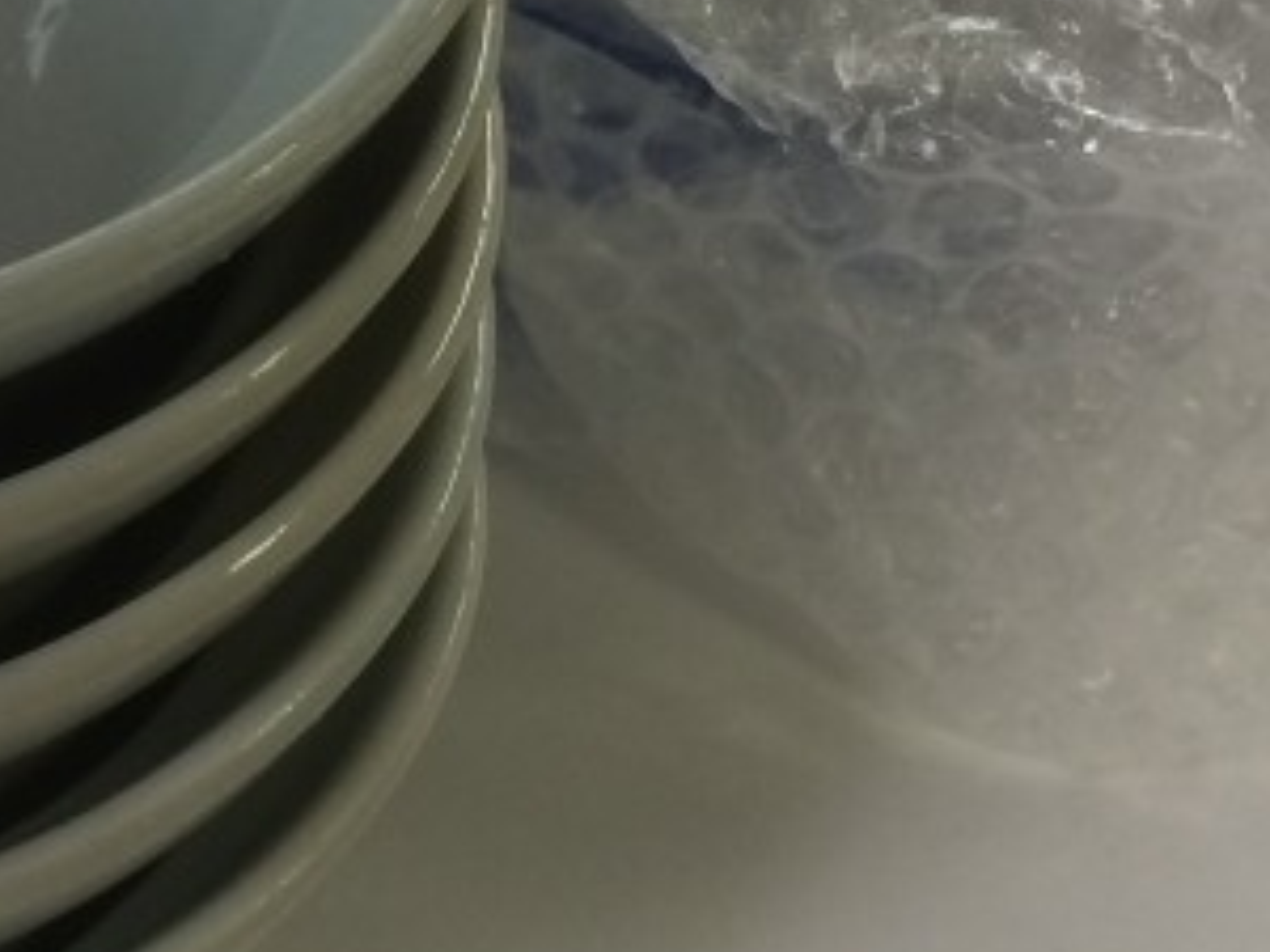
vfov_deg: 14.6
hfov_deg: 18.7
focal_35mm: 99
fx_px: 3632
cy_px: -68
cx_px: -284
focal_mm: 4.15
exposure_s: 1/30
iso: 40
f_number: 2.2
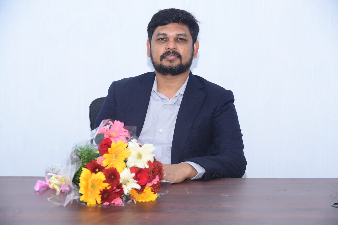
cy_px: 112
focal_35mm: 85
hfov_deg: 23.9
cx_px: 169
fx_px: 798
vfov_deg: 16.1
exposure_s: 1/125
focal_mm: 85
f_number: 7.1
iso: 640
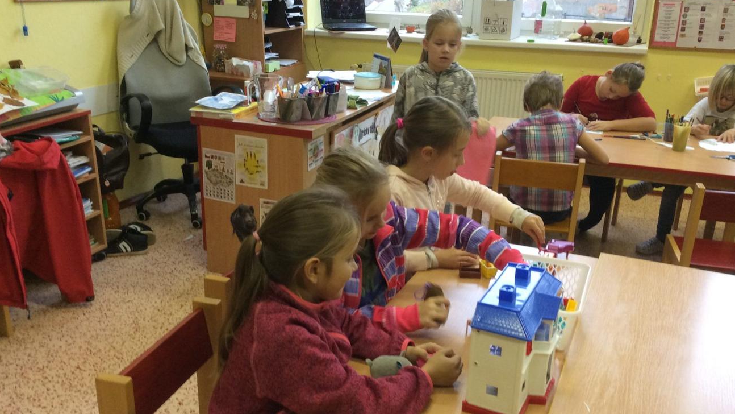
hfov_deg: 55.3
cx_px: 378
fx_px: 702
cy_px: 235
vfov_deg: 32.8
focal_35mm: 36
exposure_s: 1/25
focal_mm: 3.3
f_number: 2.4
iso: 100
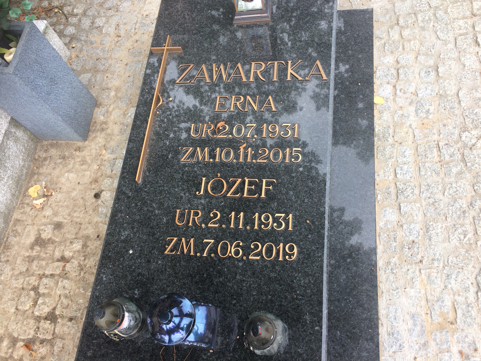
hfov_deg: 61.7
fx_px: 403
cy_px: 180
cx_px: 240
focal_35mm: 29
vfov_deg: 48.2
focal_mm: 4.15
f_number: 2.2
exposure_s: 1/173
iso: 32
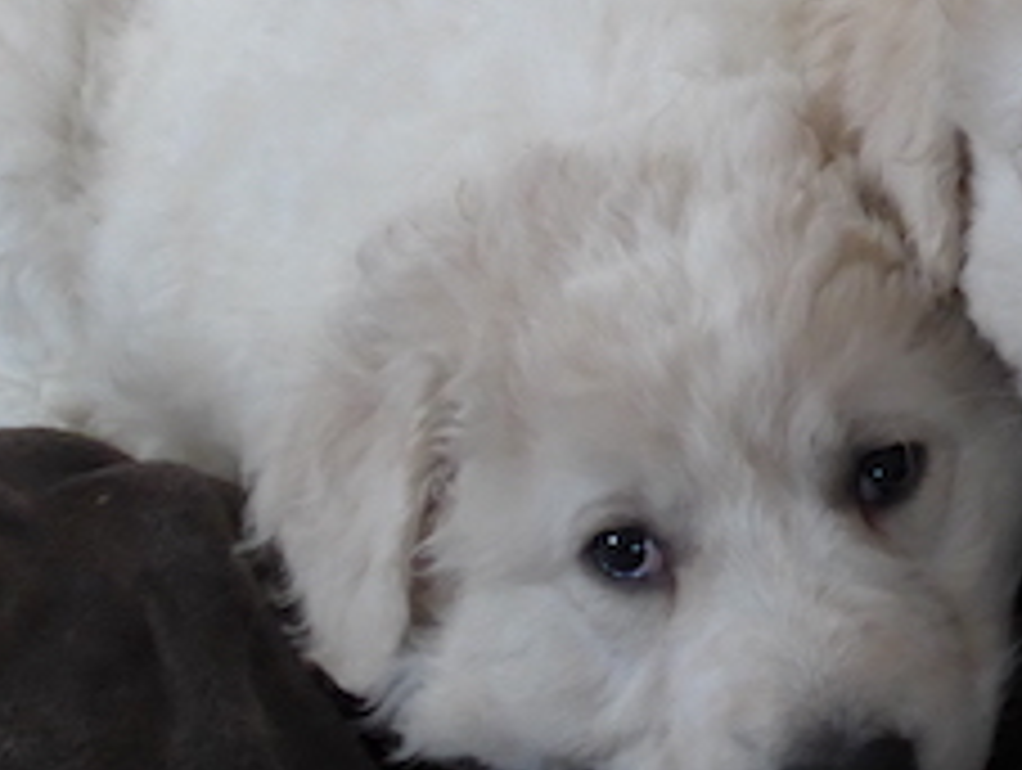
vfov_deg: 15.5
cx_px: 918
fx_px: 2809
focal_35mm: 95
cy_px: 167
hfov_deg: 20.2
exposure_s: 1/80
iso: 800
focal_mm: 7.5
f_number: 2.4
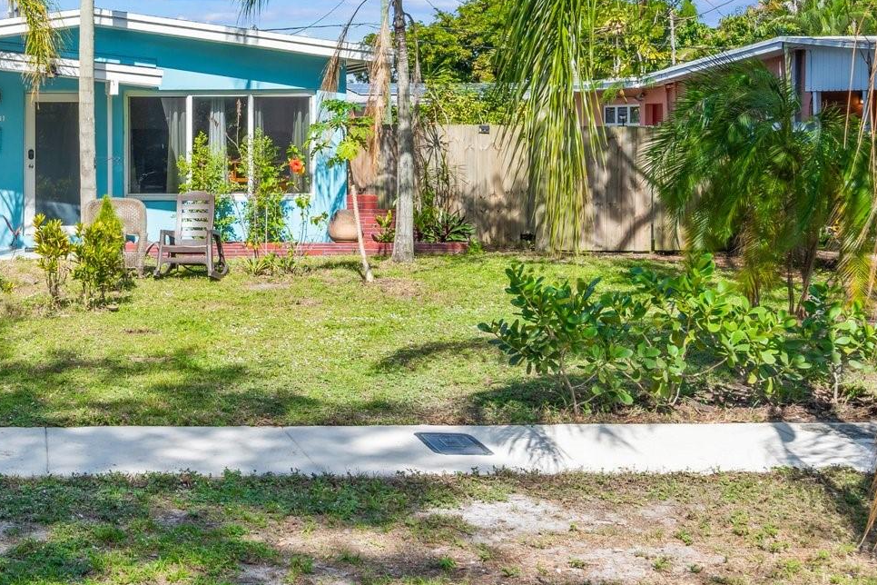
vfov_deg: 25.2
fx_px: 1291
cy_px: 131
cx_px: 61
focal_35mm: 53
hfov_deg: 35.0
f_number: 11
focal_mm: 25
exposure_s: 1/100
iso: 400
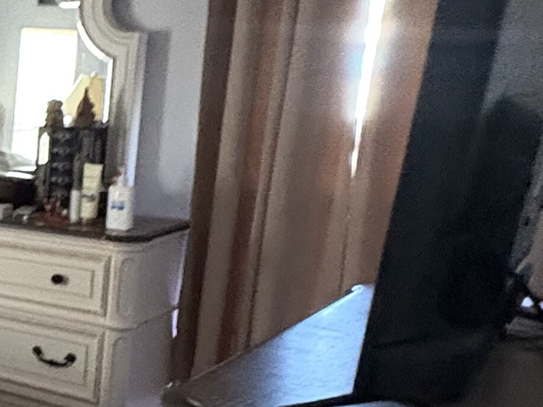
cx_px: -341
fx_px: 973
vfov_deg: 23.6
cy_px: 260
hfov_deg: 23.0
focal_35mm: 62
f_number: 2.2
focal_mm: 2.22
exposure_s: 1/53
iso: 1000
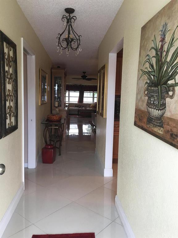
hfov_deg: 48.2
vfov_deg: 61.7
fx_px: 199
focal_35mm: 29
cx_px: 89
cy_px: 119
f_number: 2.2
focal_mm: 4.15
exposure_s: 1/30
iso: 25
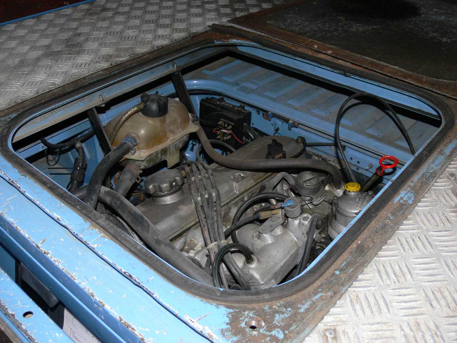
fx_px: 462
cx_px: 228
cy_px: 172
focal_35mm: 35
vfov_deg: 40.7
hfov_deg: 52.6
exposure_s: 1/30
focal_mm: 7.4
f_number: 2.8
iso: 100
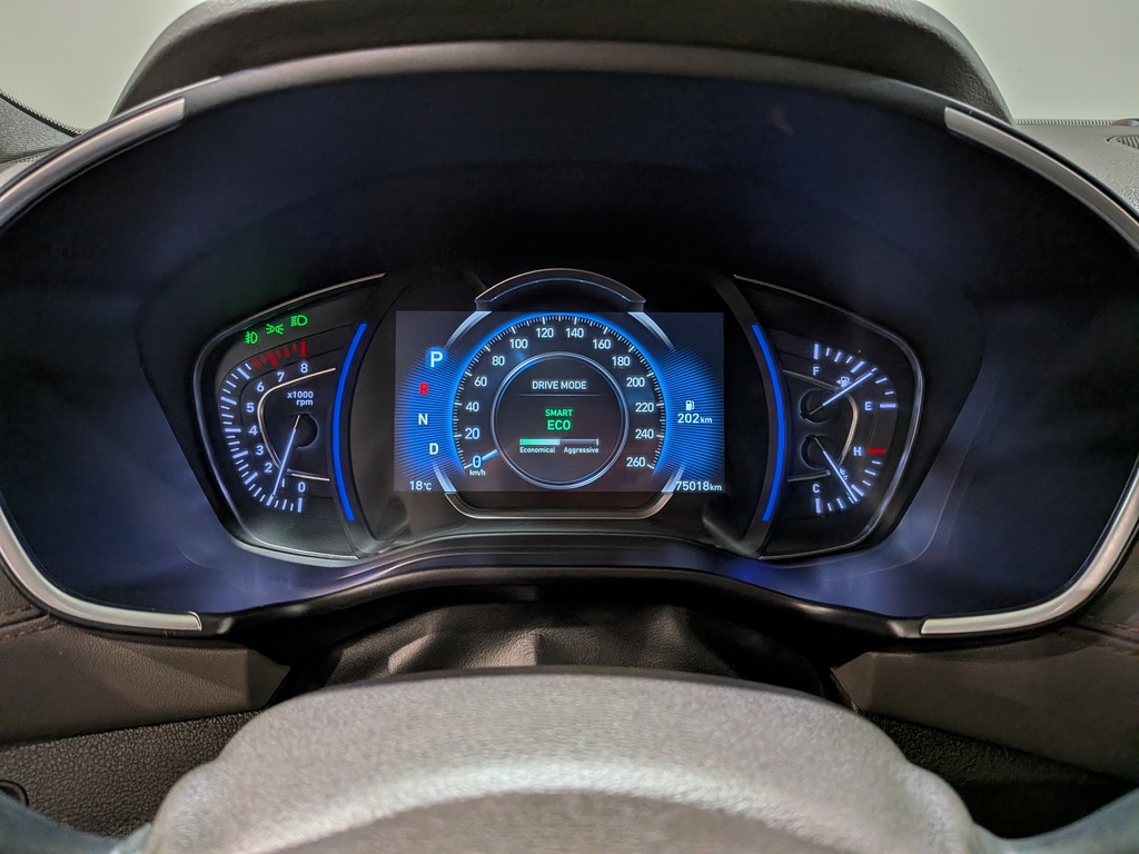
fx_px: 790
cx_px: 570
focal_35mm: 24
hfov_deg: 71.6
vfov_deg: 56.8
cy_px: 427
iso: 28
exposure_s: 1/94.9
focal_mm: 4.53
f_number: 1.7
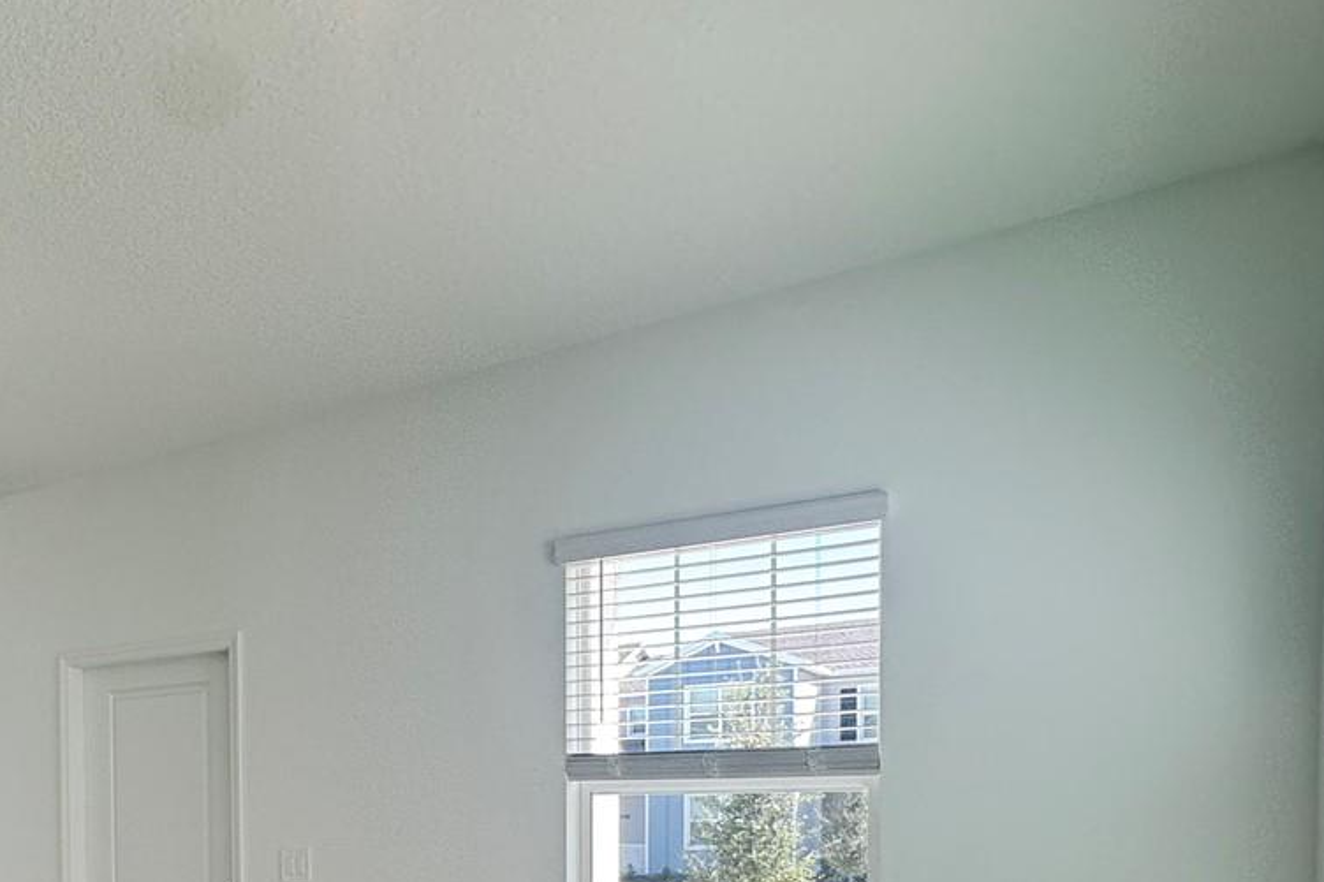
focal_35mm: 31
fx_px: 1140
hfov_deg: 55.7
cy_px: 850
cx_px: 252
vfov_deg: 38.3
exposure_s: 1/120
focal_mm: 2.22
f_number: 2.2
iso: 200
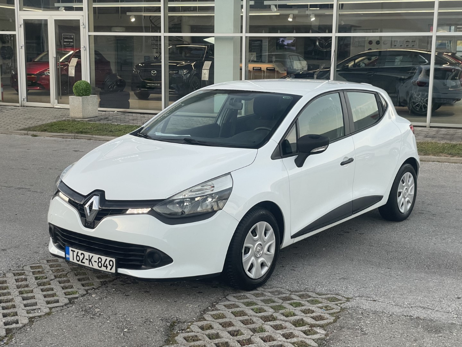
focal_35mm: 52
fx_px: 694
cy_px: 174
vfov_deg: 28.0
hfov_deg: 36.8
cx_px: 231
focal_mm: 6
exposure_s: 1/99
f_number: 2
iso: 80
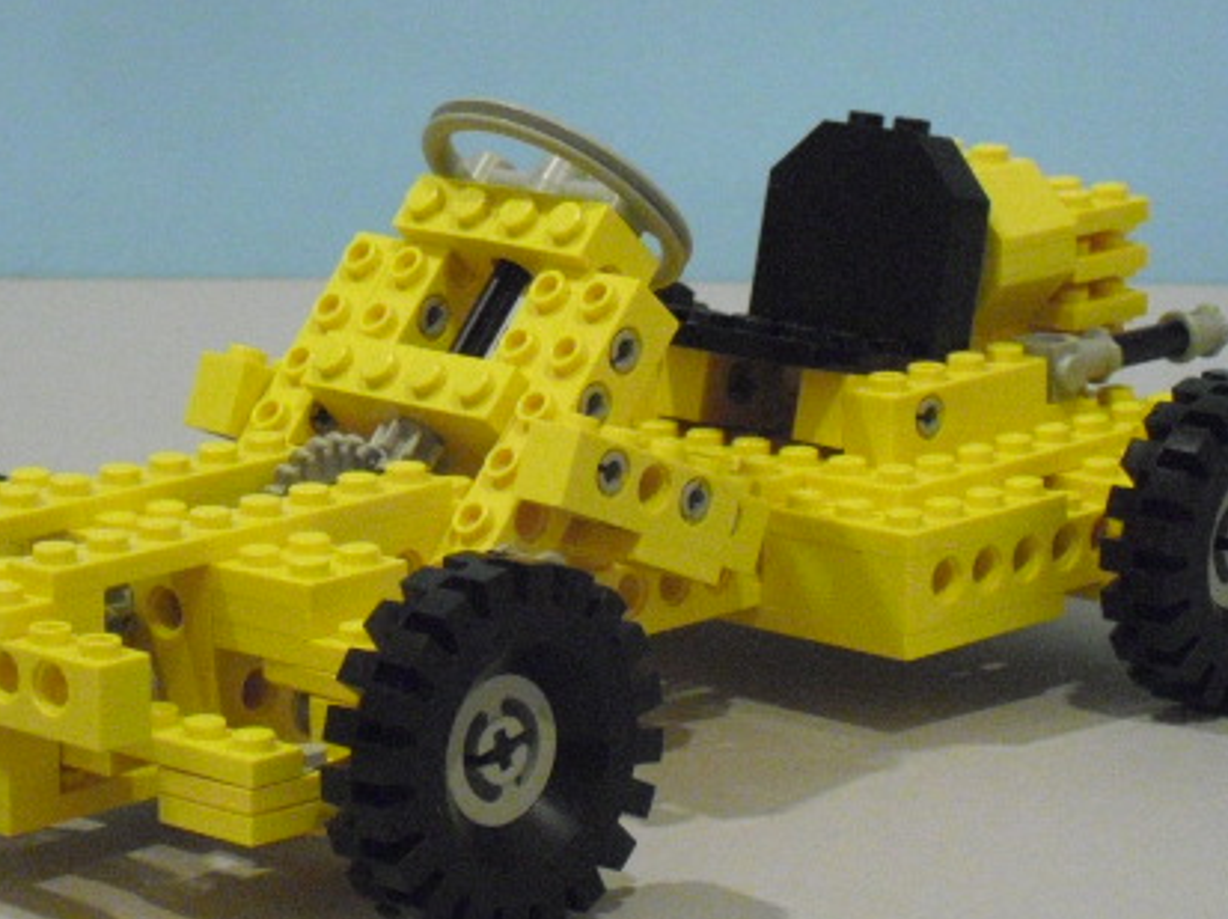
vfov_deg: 8.9
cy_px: 538
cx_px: 517
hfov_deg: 11.9
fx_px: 5884
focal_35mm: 166
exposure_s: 1/15
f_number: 5.6
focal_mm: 18.9
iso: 800
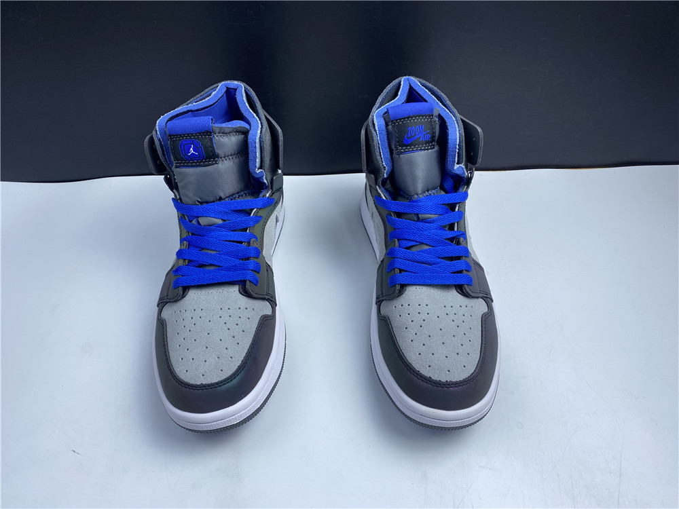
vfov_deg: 53.1
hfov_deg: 67.3
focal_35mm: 26
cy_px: 254
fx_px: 510
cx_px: 340
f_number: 1.8
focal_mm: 4.25
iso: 40
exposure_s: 1/100
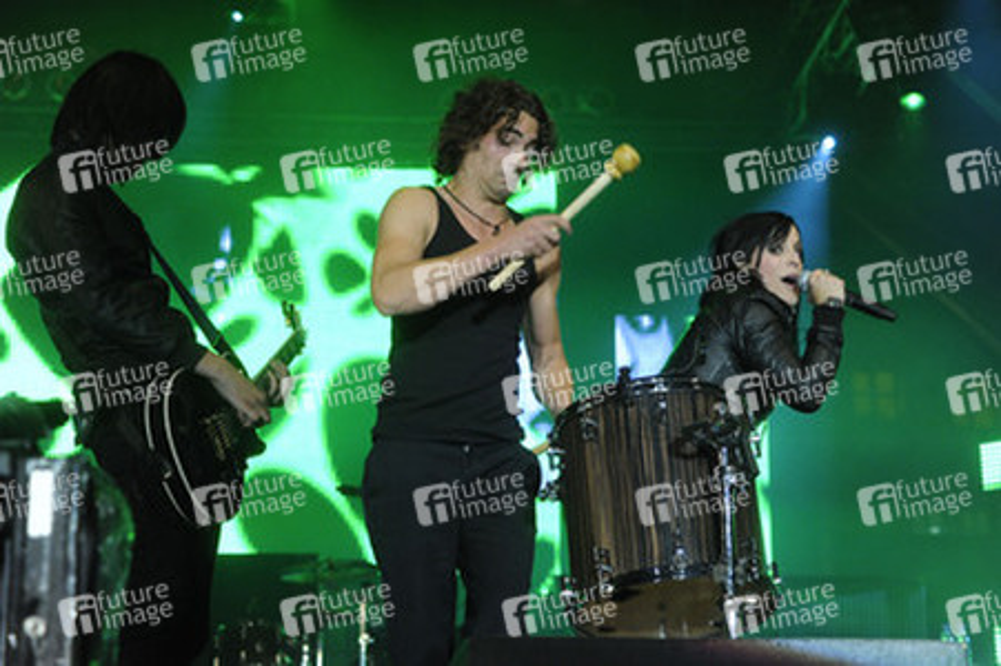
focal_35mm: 85
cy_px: 333
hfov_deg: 23.9
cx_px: 500
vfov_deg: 16.0
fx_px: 2362
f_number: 5.6
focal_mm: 85
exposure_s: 1/320
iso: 5000
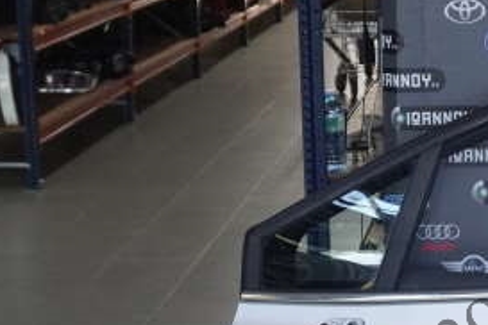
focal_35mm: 127
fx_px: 1722
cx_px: 543
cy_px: 276
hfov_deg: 15.7
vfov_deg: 10.7
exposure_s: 1/160
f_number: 4
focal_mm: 21
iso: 1250
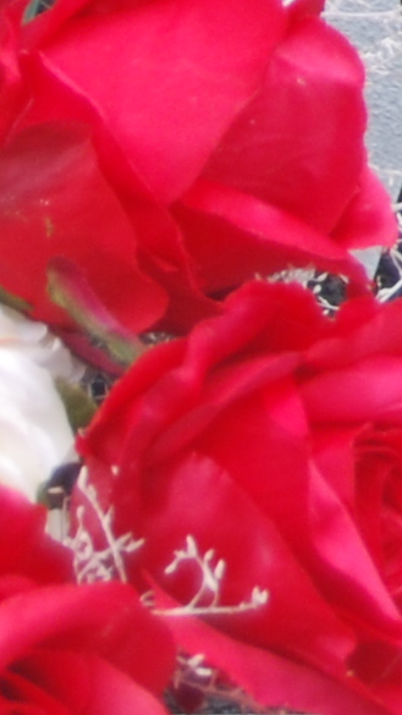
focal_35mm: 468
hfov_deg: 2.5
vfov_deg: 4.5
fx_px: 8879
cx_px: 1378
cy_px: -755
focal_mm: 45
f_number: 5.3
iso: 200
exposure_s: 1/80
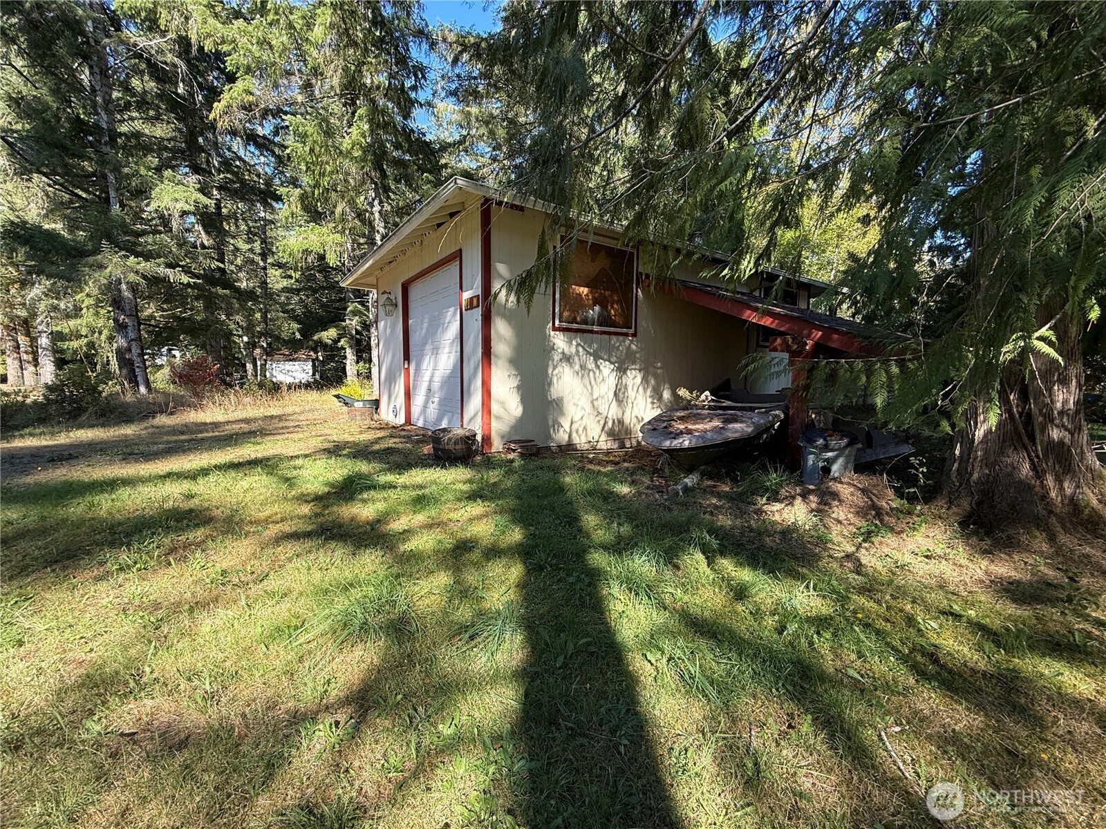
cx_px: 553
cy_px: 414
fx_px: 447
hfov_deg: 102.1
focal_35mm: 14
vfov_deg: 85.7
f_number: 2.2
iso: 64
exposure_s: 1/328
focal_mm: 2.22
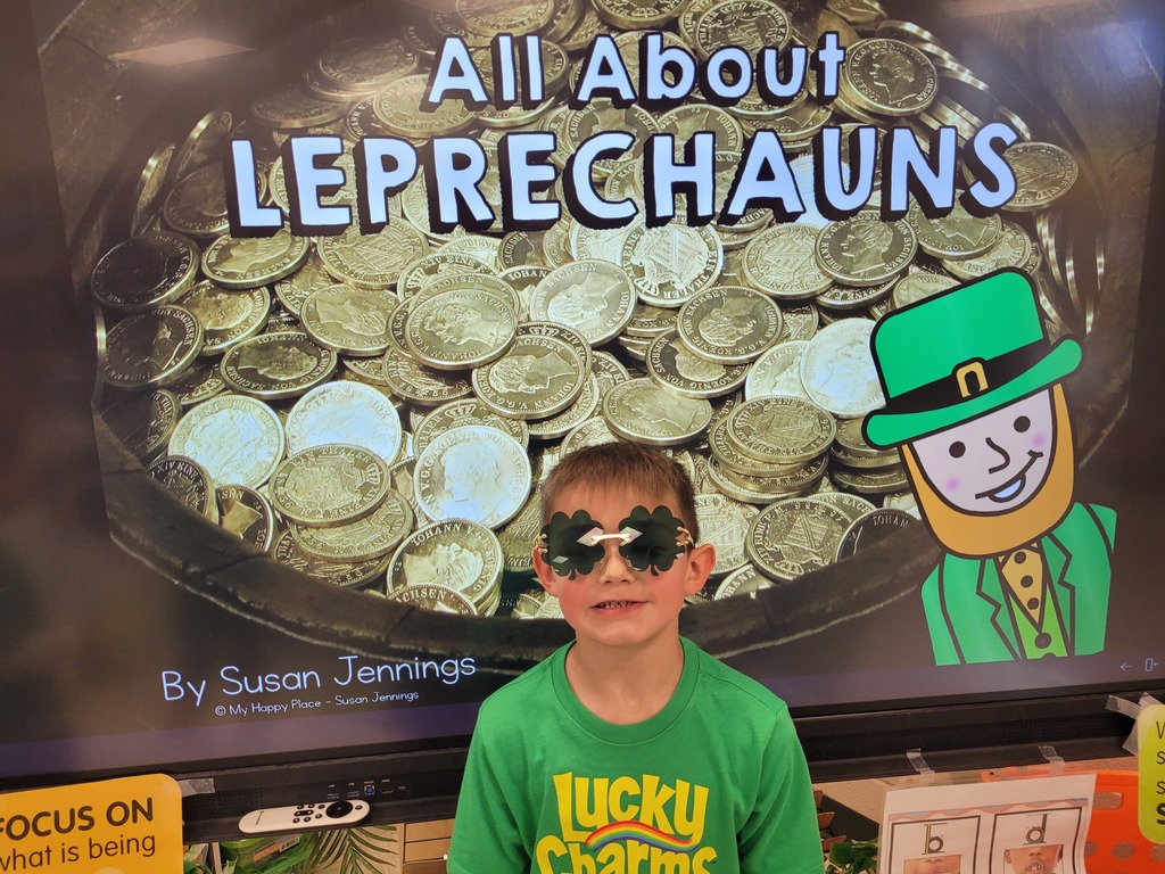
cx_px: 582
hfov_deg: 67.3
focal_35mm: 26
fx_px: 875
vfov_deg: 53.1
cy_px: 437
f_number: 1.8
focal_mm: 5.4
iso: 125
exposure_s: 1/120
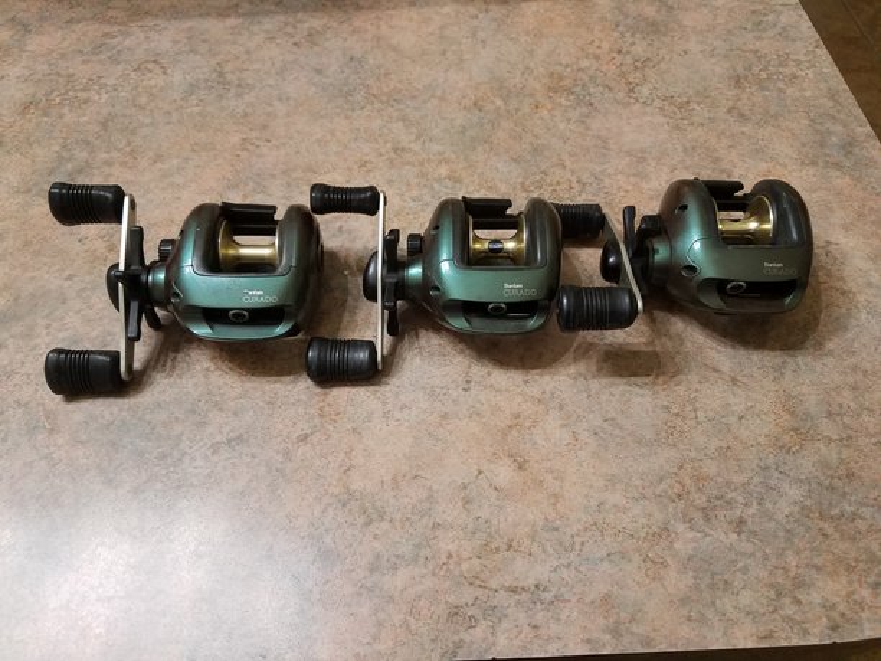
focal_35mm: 26
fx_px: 662
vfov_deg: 53.1
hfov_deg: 67.3
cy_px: 330
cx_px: 440
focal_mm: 4.2
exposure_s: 1/60
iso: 200
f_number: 1.7
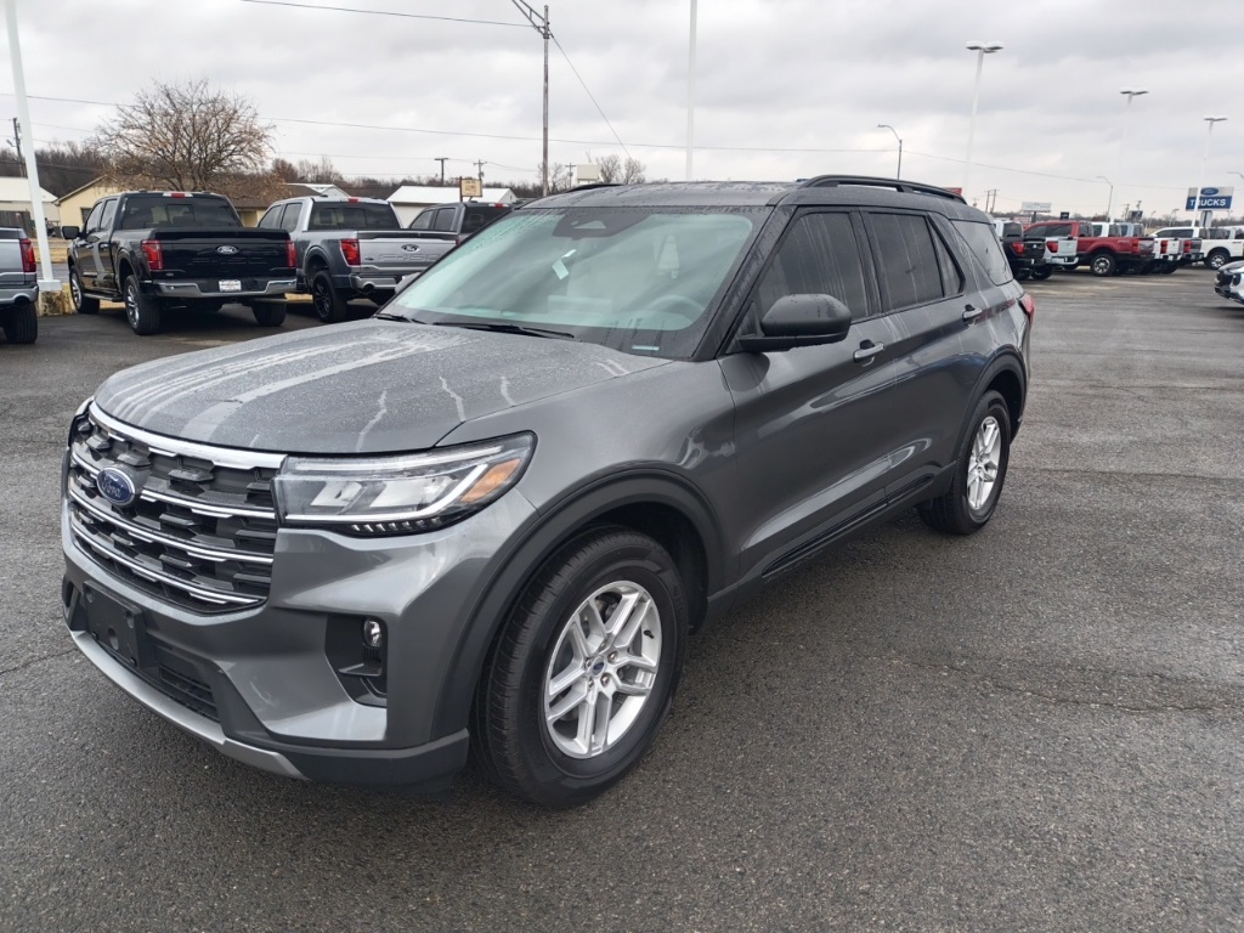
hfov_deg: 69.4
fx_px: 898
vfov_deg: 54.9
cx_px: 622
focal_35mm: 25
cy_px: 466
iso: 100
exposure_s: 1/149
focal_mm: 4.68
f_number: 1.7
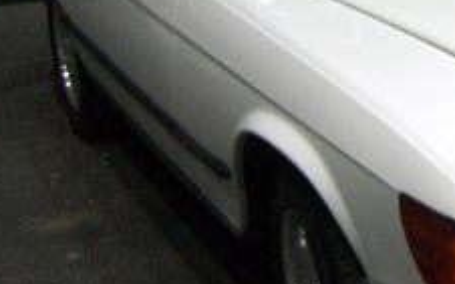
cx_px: 582
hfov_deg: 17.3
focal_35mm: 114
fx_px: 1413
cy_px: 135
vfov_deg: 11.5
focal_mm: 6.2
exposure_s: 1/80
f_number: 2.7
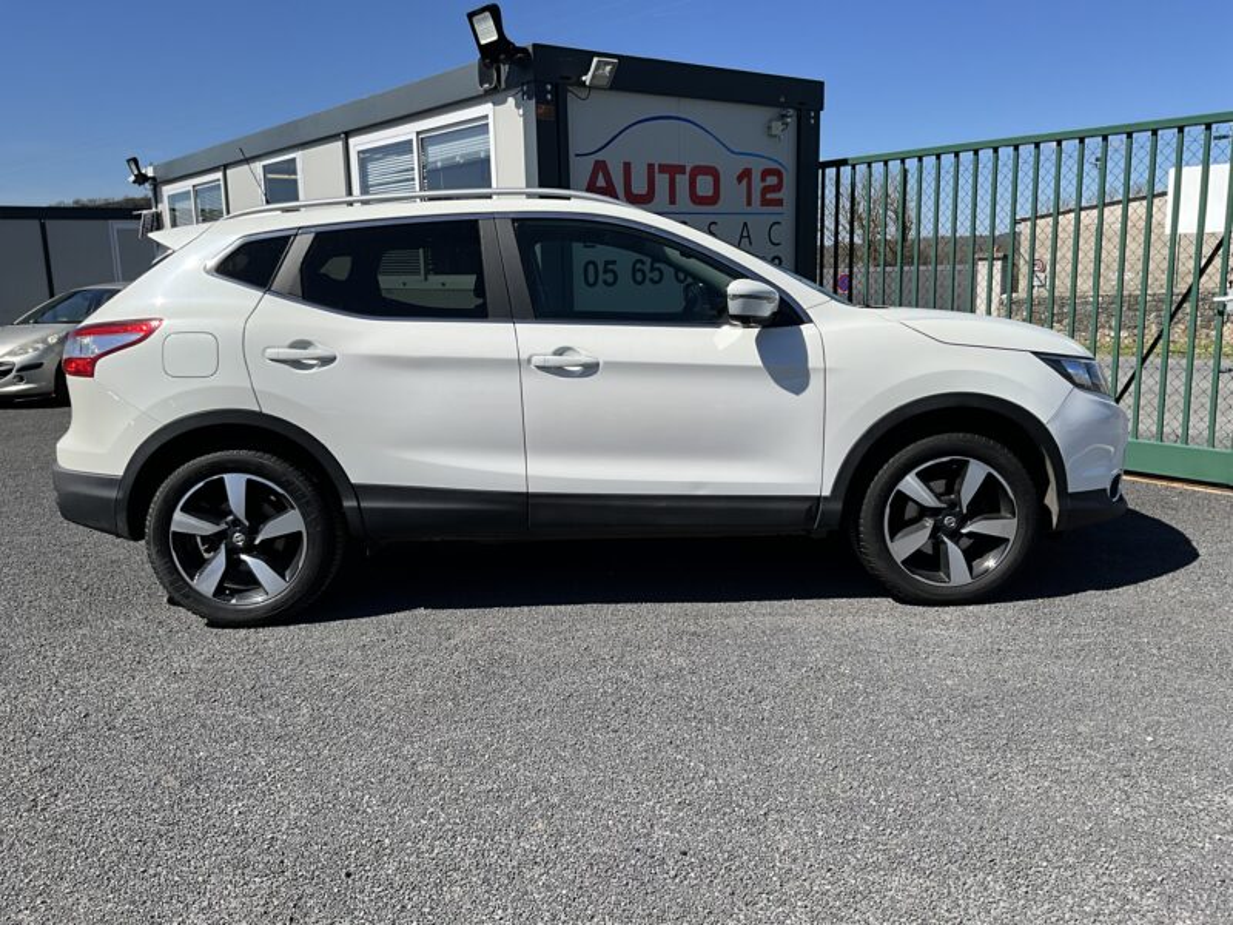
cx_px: 616
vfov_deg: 48.2
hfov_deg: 61.7
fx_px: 1033
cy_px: 462
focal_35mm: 29
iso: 25
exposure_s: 1/2801
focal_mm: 3
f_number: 1.8
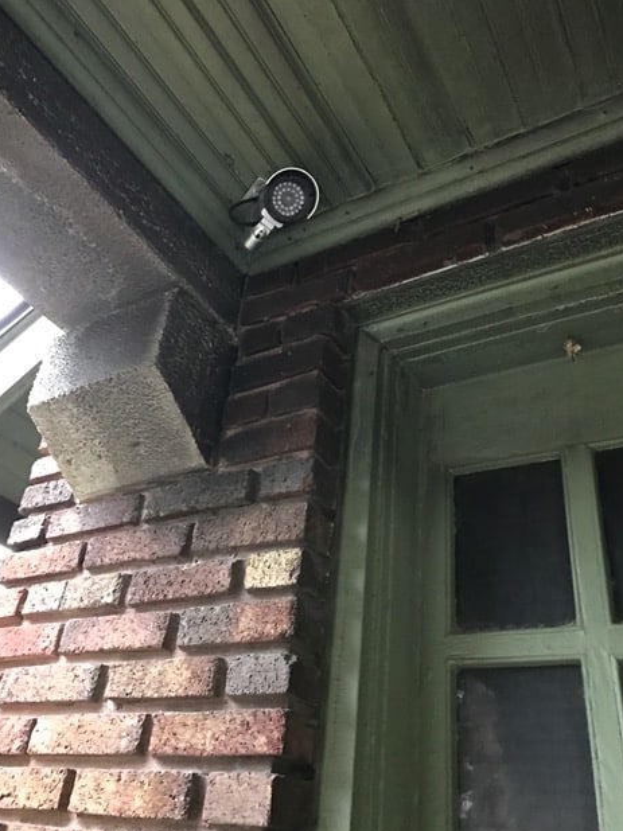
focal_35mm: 29
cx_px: 315
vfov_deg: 61.7
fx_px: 696
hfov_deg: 48.2
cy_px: 429
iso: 100
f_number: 1.8
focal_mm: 3.99
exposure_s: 1/5
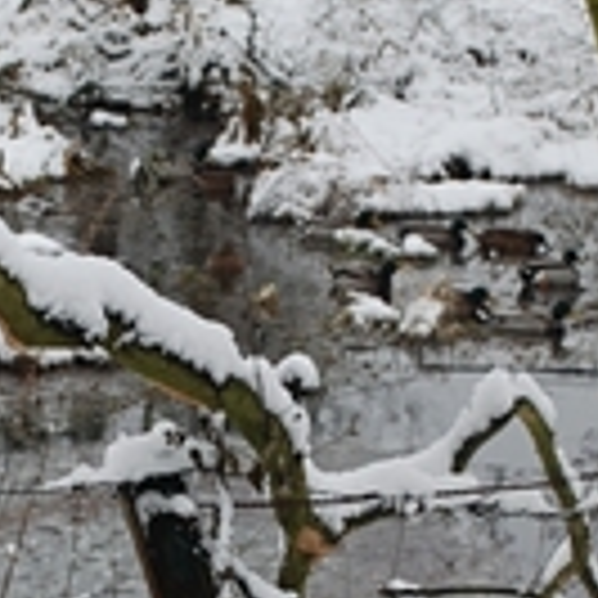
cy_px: 468
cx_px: 162
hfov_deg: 9.5
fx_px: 3596
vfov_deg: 9.5
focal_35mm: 184
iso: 200
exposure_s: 1/100
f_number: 5
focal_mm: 32
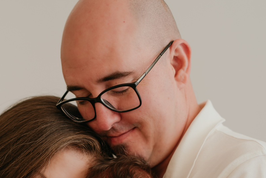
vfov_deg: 11.8
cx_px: 101
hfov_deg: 18.2
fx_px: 827
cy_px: 248
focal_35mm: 112
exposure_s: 1/100
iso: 125
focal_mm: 50
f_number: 2.5
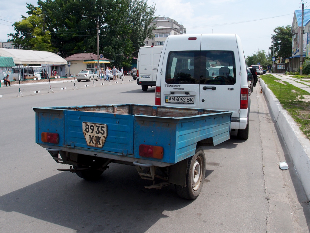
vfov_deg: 49.7
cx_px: 155
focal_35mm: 28
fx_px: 251
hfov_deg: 63.4
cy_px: 116
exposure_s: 1/1250
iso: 100
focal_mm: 6
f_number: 4
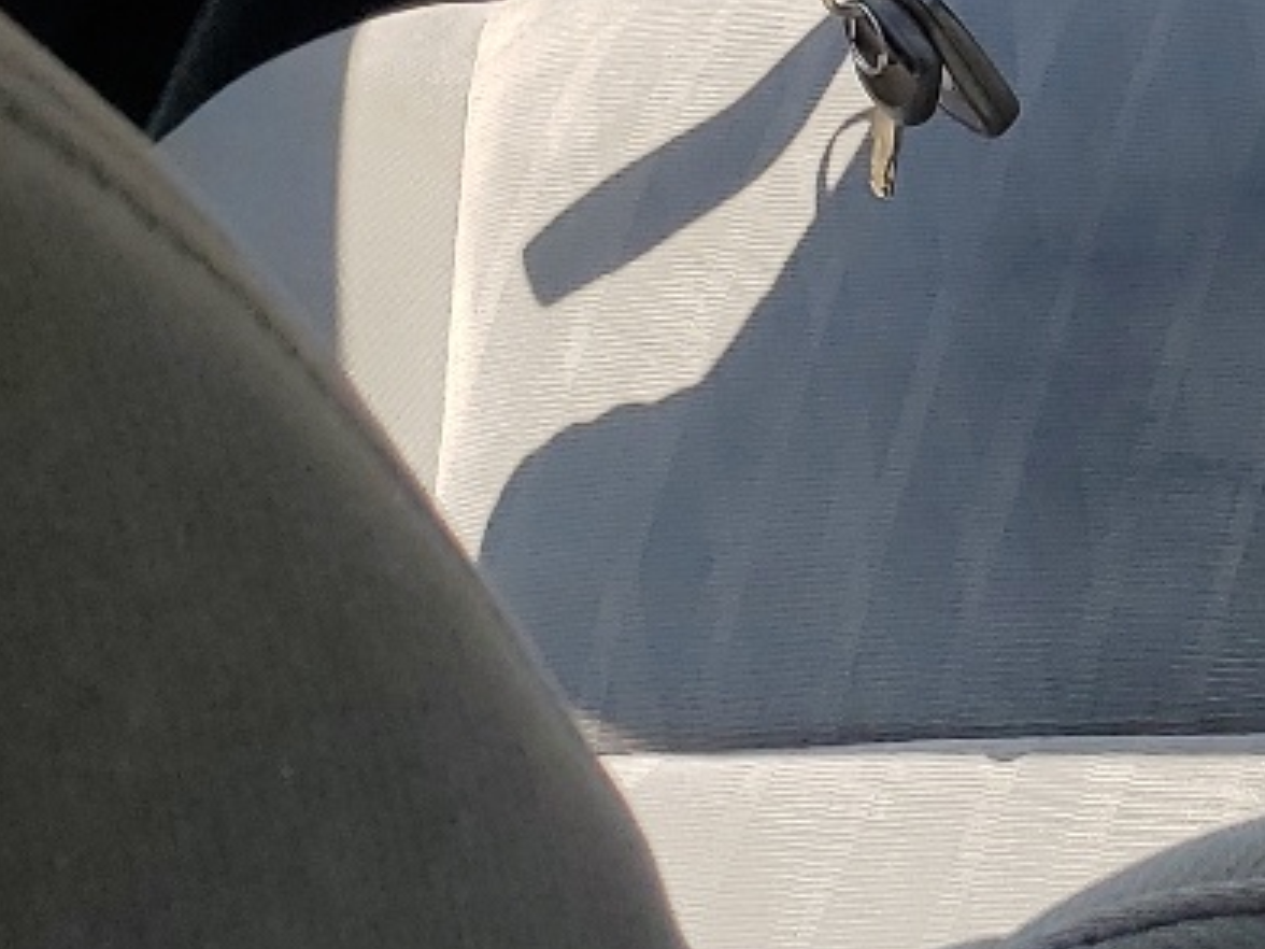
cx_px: 2265
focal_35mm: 106
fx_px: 3874
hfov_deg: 15.8
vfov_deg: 13.5
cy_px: -268
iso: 50
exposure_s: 1/769
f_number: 1.5
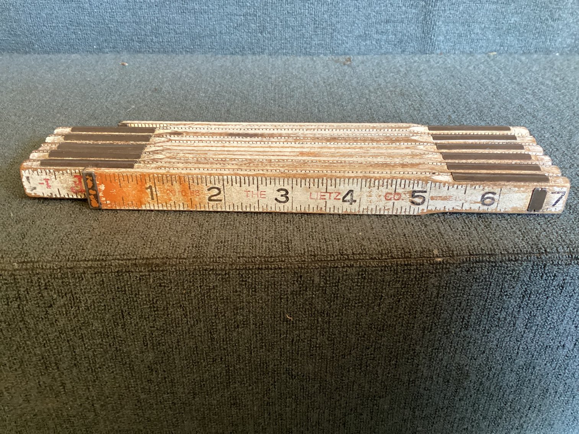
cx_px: 290
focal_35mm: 31
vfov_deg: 45.4
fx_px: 519
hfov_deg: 58.3
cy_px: 217
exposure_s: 1/50
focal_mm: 3.3
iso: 320
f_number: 2.4
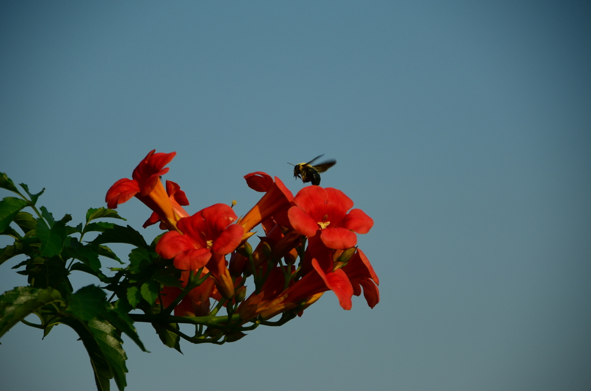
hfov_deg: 7.6
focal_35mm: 270
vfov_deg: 5.1
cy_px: 196
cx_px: 296
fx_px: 4423
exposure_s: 1/1600
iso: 200
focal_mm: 180
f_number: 6
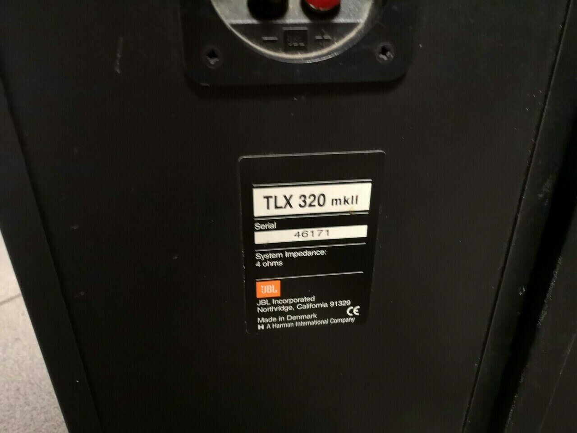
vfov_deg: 51.4
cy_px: 216
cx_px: 288
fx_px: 450
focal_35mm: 27
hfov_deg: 65.3
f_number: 1.8
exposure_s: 1/25
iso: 640
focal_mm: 5.58
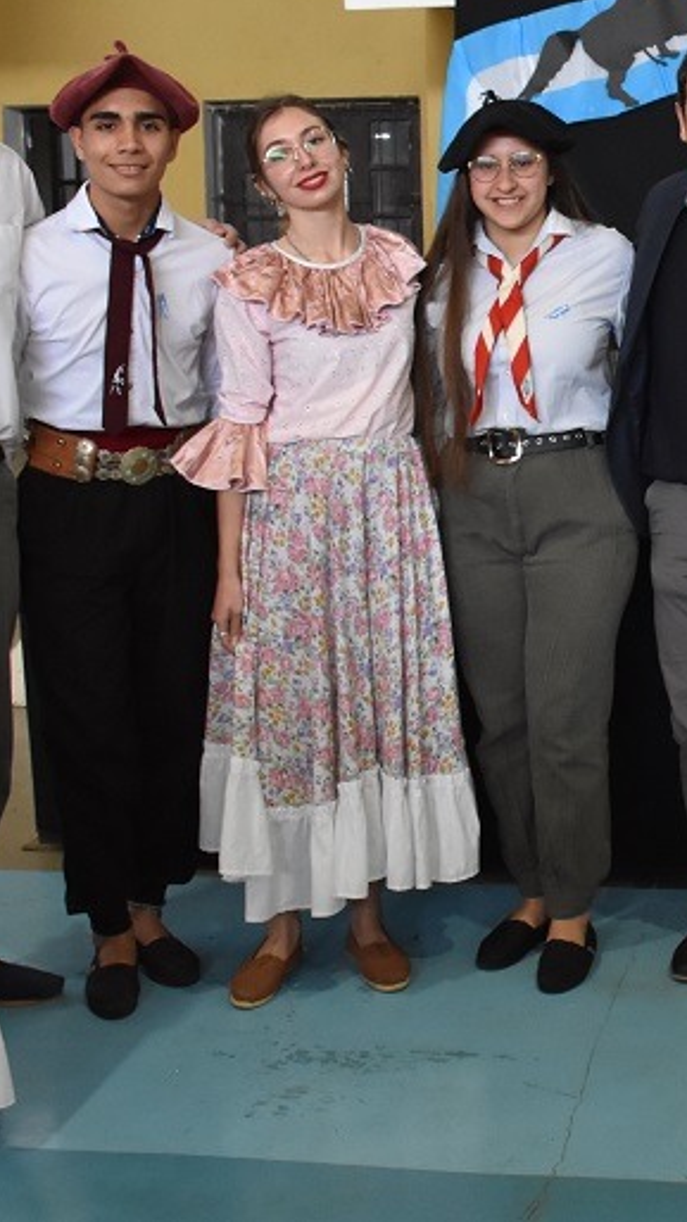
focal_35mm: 55
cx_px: 799
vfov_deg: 37.5
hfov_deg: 20.6
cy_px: 433
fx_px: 1782
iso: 2500
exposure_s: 1/160
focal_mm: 18
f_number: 6.3
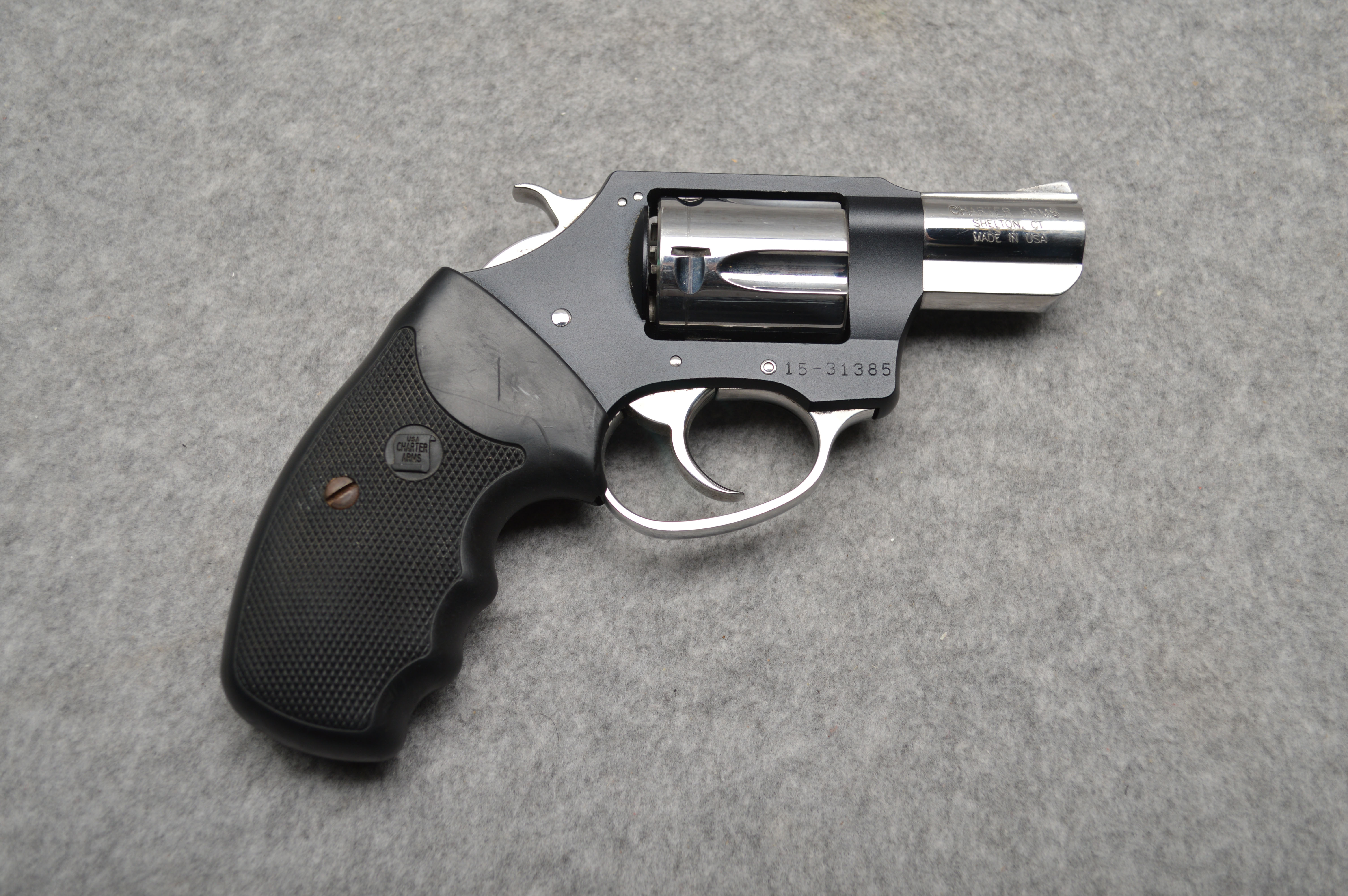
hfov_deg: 53.2
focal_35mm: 36
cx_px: 674
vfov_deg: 36.8
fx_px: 1347
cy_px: 448
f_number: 4.5
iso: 100
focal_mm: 24
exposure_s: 1/200
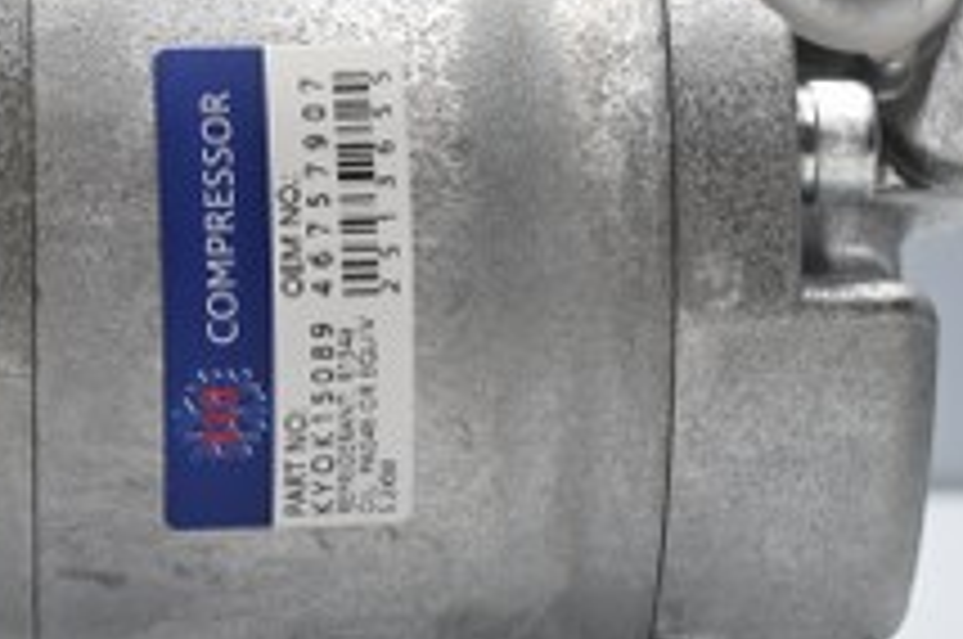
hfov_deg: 13.8
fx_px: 3937
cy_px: 189
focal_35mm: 147
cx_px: 58
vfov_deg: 9.3
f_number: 5.3
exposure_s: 1/60
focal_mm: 35
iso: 1000
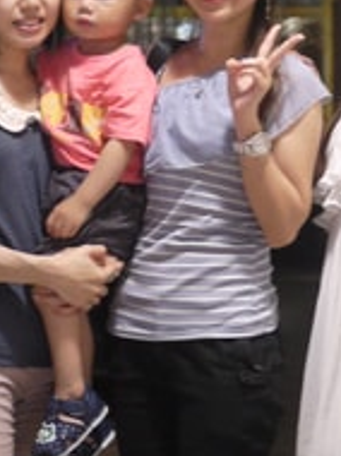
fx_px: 1777
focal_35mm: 135
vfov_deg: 13.9
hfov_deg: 11.0
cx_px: 127
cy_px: -175
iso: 320
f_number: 1.7
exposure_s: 1/60
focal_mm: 20
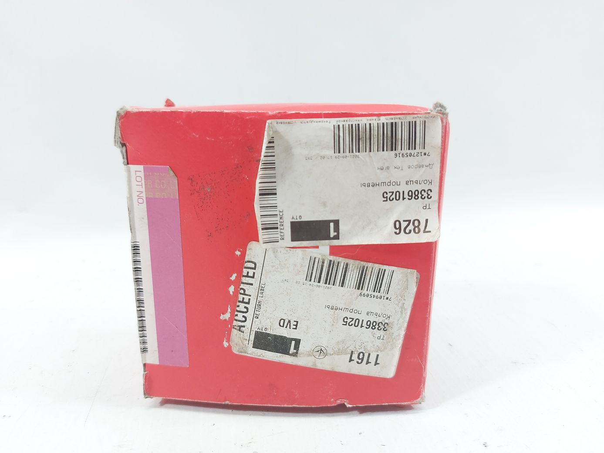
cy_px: 226
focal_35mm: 24
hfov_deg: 71.6
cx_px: 302
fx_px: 419
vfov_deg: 56.8
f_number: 1.8
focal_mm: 5.23
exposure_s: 1/50
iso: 80
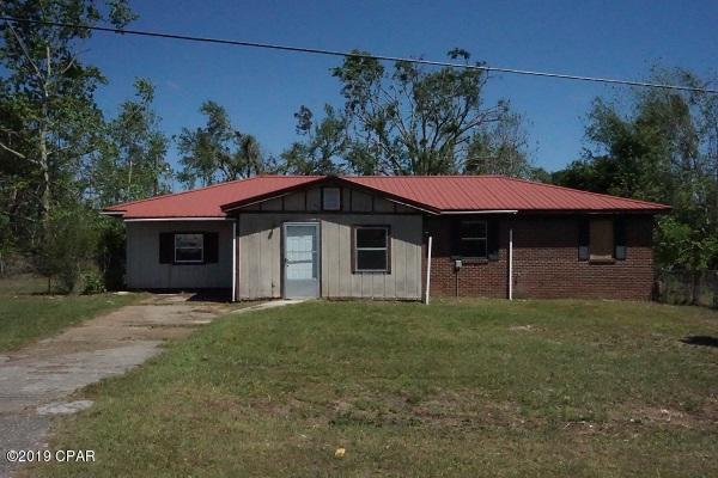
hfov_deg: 53.1
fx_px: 718
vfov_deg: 36.9
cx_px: 359
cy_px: 239
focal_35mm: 36
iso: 12800
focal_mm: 24
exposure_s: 1/4000
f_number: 25
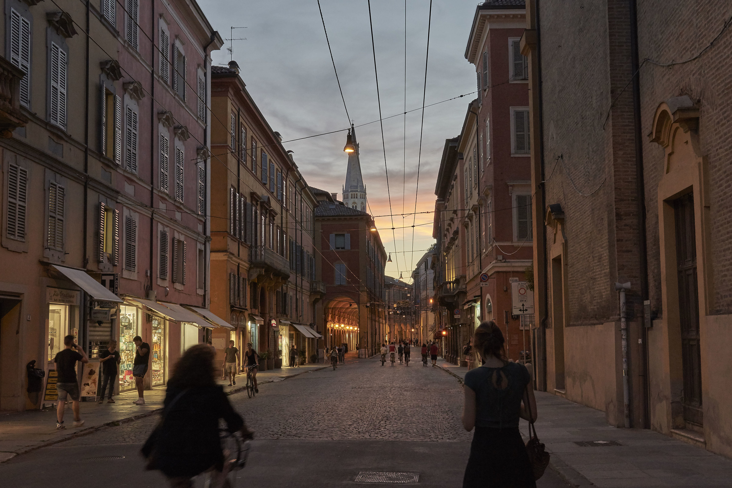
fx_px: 915
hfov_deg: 43.6
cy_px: 244
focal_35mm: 45
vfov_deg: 29.9
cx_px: 366
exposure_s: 1/30
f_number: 8
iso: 800
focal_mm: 30
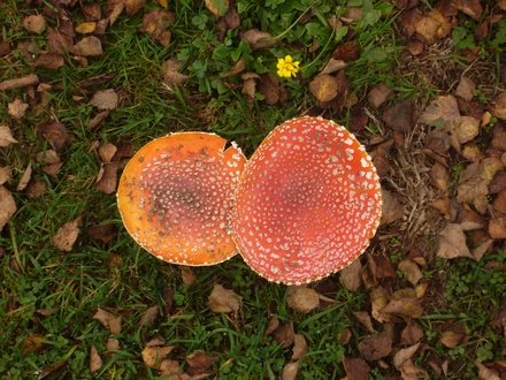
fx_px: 1535
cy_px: 190
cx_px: 253
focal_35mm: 105
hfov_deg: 18.7
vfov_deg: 14.1
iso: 80
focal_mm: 17.4
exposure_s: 1/25
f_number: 5
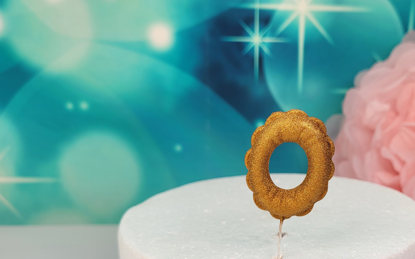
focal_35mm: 40
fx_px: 452
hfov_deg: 48.1
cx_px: 290
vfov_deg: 31.9
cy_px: 157
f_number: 1.8
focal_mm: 5.4
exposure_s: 1/127
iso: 40
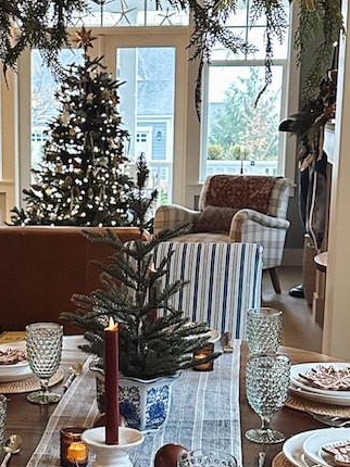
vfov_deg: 26.6
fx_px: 985
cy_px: 279
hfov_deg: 19.9
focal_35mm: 73
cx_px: 70
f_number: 1.8
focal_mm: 6.86
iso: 800
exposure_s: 1/60
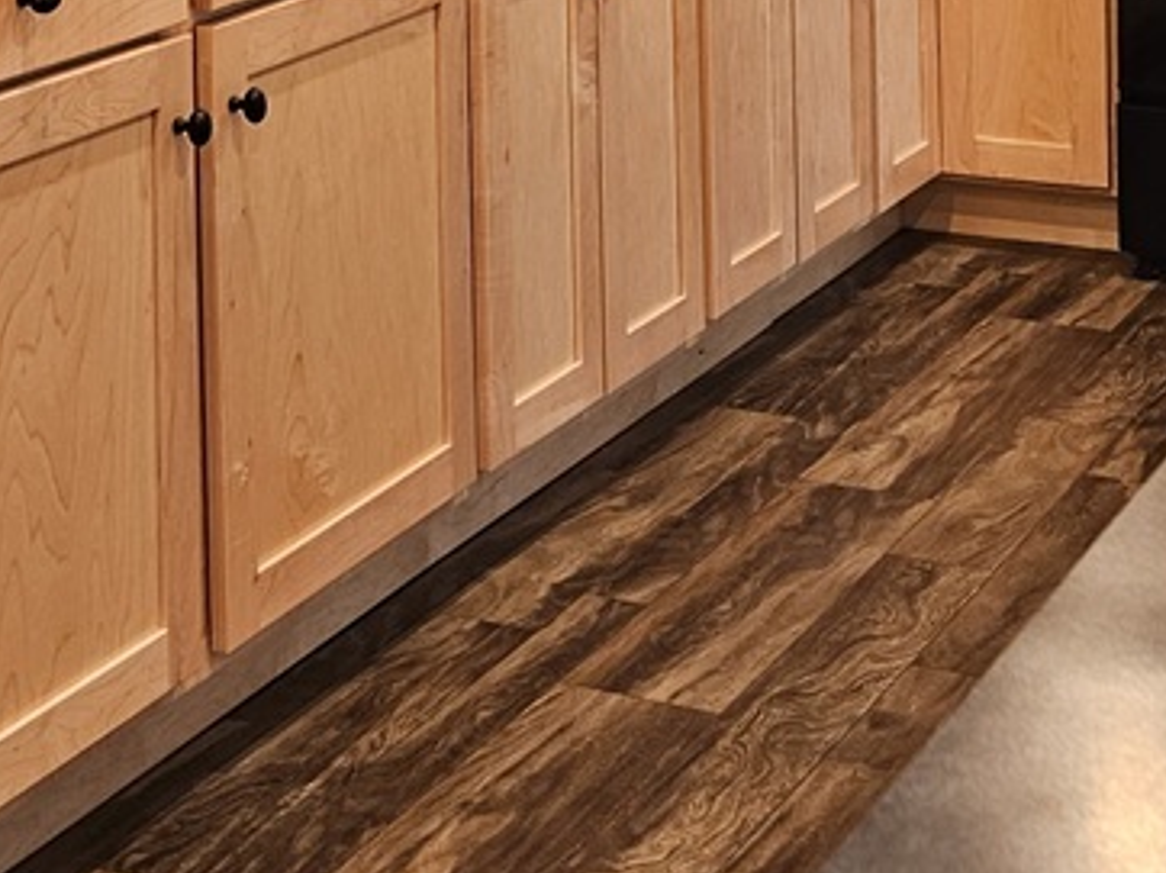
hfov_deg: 22.0
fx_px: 2996
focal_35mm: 89
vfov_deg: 15.4
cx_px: 519
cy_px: -393
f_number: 1.8
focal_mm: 5.4
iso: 200
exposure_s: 1/40
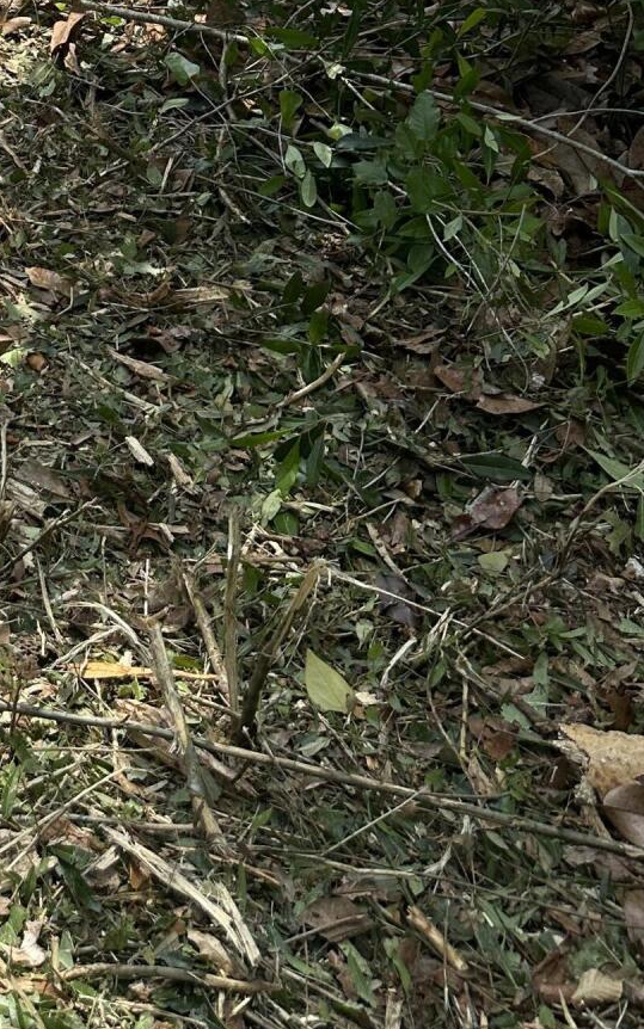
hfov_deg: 19.8
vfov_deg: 30.6
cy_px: -119
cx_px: -247
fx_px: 1656
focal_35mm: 59
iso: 80
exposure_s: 1/2732
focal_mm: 6.86
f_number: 1.78
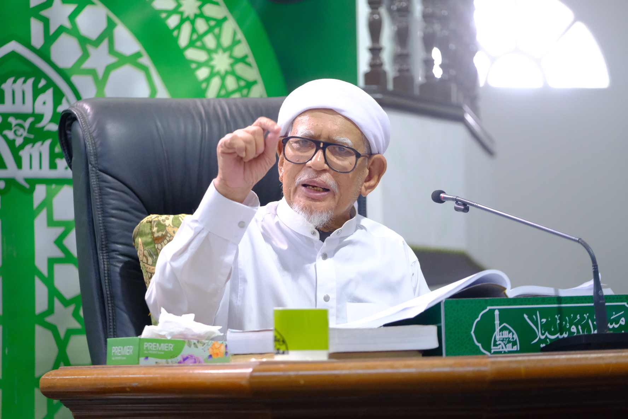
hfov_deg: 9.8
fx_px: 3663
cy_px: 210
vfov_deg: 6.5
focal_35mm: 210
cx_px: 314
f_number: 2.8
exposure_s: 1/250
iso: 3200
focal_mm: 140
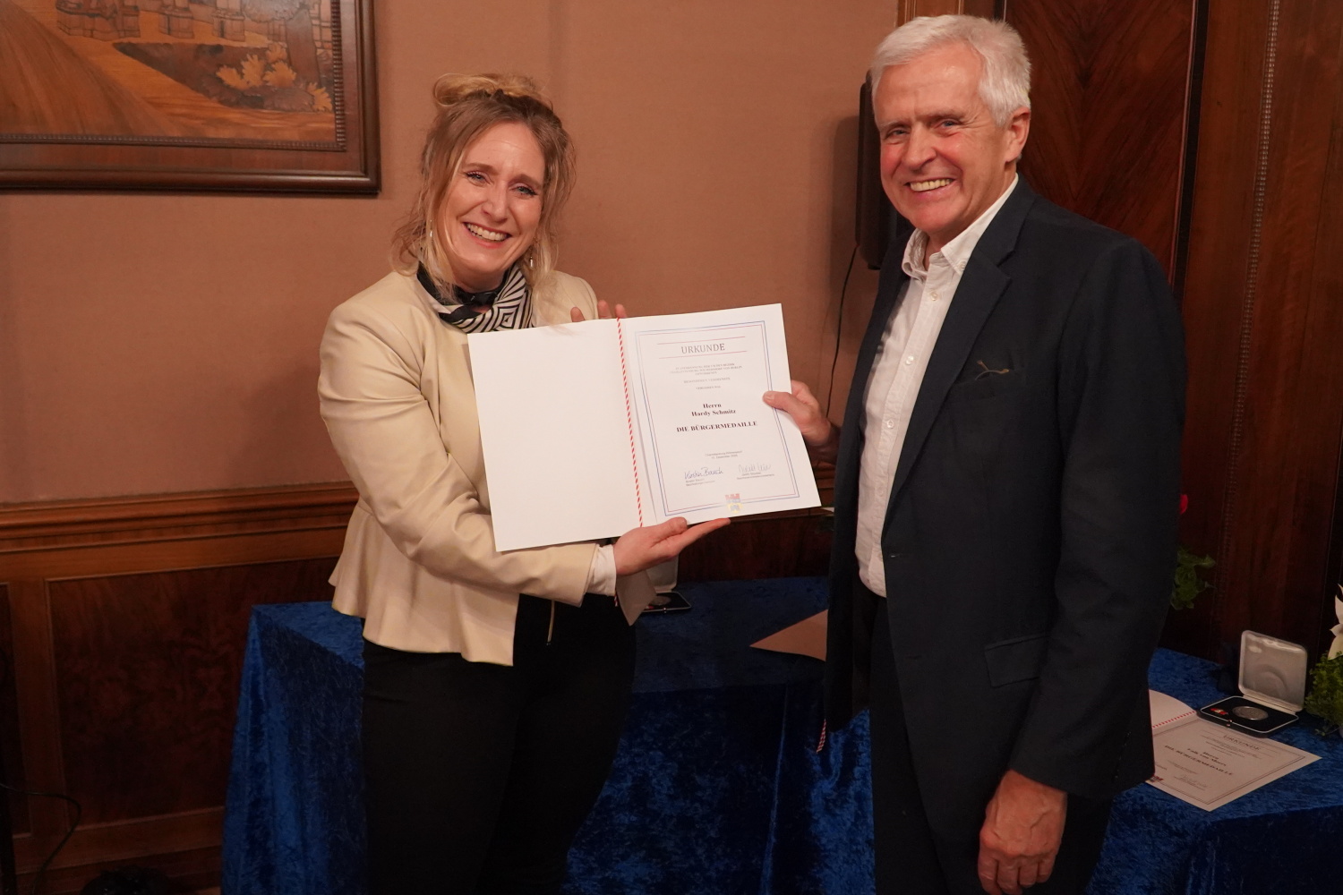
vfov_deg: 42.3
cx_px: 672
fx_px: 1156
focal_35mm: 31
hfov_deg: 60.3
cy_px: 448
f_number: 4
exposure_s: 1/160
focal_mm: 21
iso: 6400
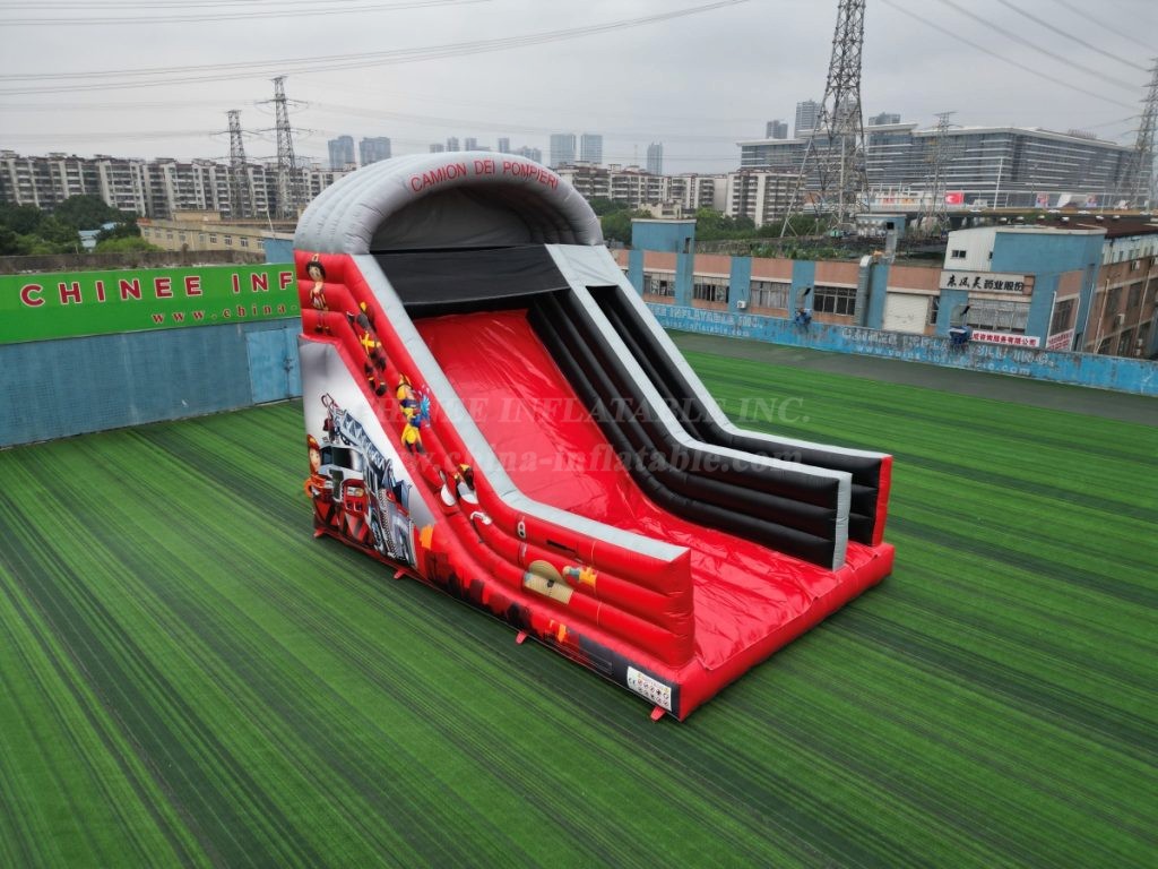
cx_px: 579
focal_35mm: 24
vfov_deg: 56.8
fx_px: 803
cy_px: 434
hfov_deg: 71.6
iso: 130
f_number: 1.7
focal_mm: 6.72
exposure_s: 1/1500
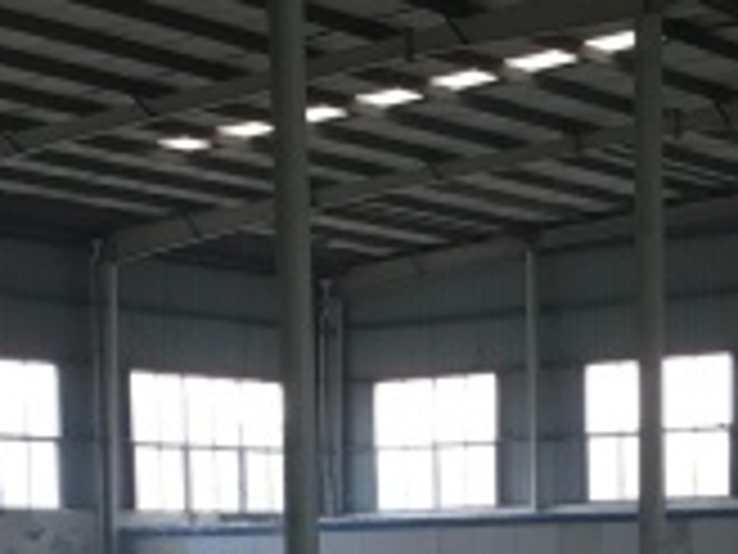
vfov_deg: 13.1
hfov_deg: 18.5
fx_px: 2260
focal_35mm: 106
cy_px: 851
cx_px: 500
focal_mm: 4.15
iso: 40
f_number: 2.2
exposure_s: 1/33
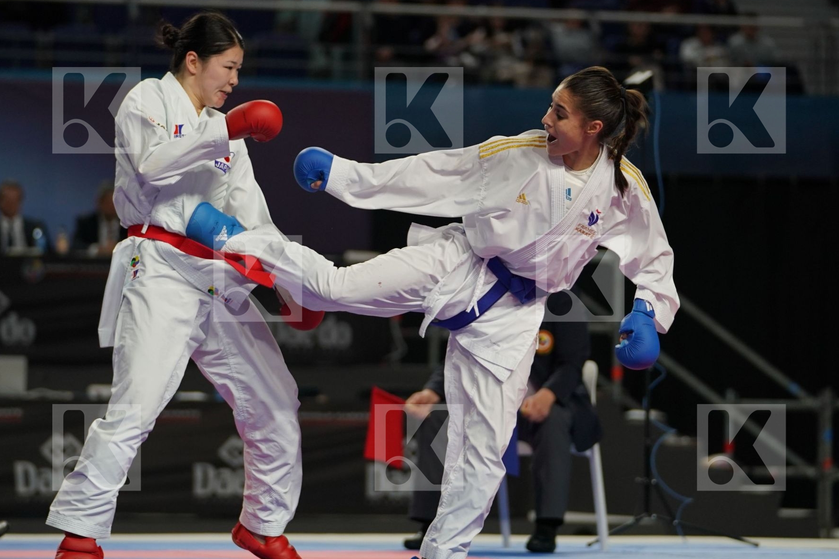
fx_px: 4661
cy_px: 279
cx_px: 419
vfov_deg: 6.9
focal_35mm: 200
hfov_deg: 10.3
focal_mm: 131
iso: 1000
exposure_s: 1/1000
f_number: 2.8
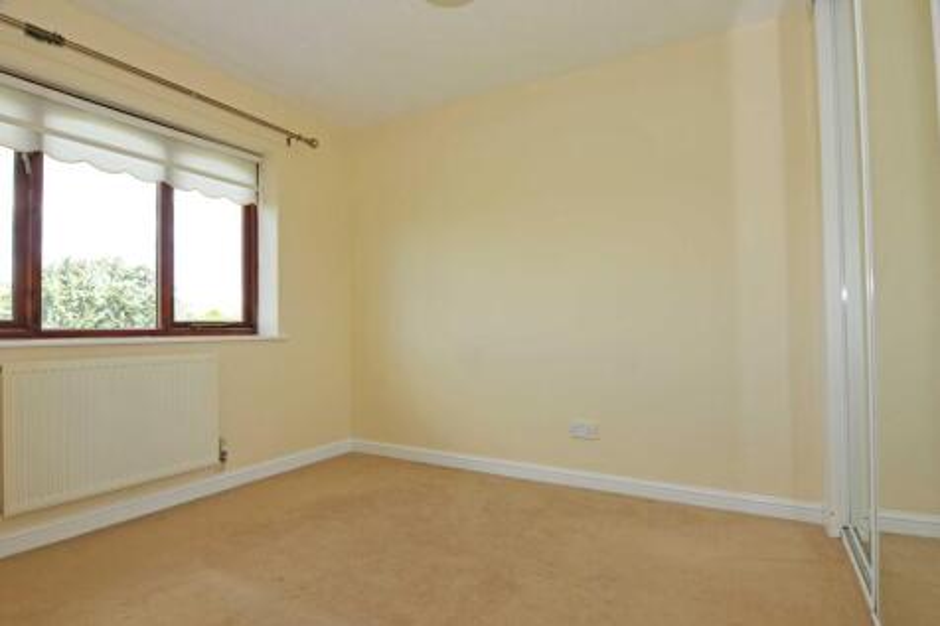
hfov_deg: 90.0
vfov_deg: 67.3
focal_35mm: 18
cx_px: 470
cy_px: 313
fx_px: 470
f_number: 11
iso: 250
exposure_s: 1/50
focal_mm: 12
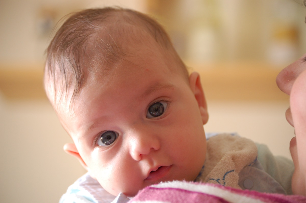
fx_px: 955
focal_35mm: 112
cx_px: 153
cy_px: 102
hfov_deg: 18.2
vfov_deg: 12.1
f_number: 4.5
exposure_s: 1/100
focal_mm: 75
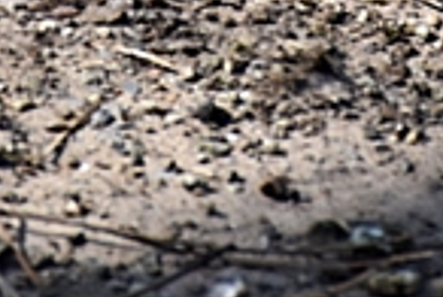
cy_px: -592
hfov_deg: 1.4
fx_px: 18101
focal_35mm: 1468
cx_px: 73
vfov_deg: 0.9
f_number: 5.6
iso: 280
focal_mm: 140
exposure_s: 1/500
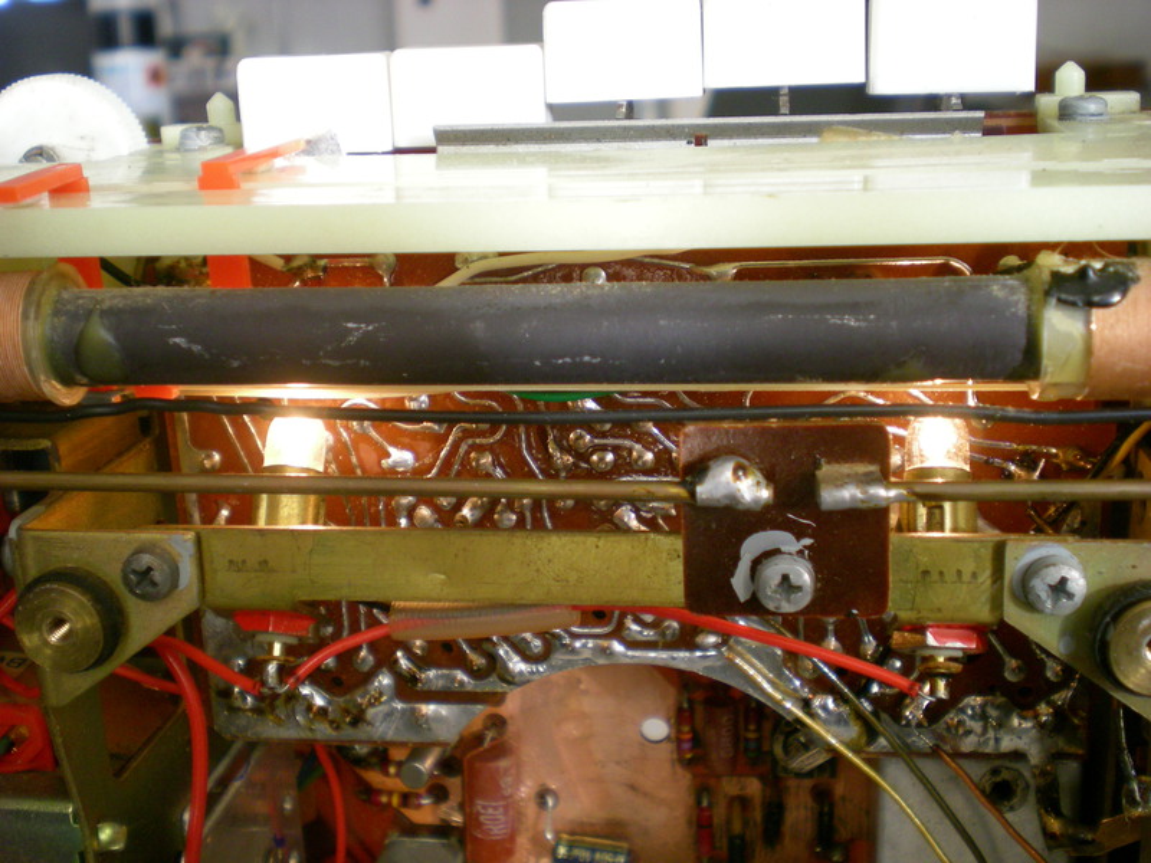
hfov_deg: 42.9
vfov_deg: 32.9
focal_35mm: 44
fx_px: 1463
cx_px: 576
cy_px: 432
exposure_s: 1/53.1
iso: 200
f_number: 3.5
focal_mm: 7.4
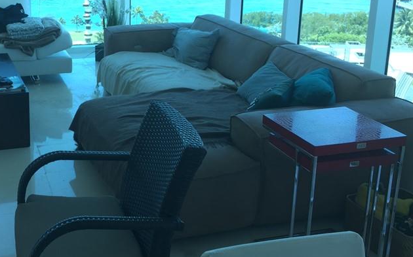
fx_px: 562
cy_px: 66
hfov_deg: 39.3
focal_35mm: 50
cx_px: 108
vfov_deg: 25.5
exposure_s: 1/120
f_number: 2.2
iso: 32
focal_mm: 4.15
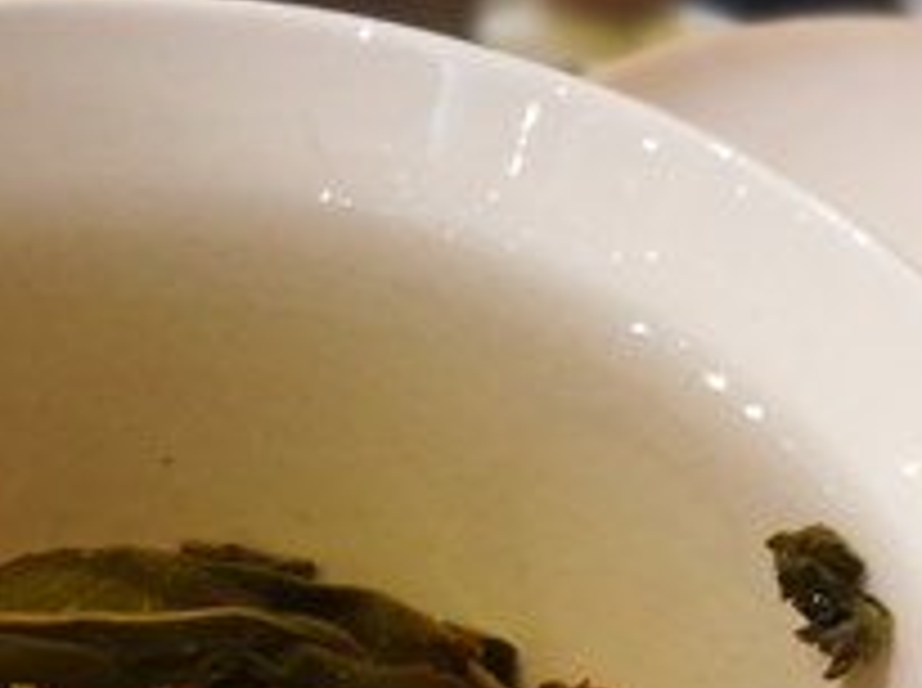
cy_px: 890
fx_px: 2526
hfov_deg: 20.4
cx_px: 175
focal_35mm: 95
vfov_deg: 14.8
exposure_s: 1/30
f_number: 4
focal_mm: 4.5
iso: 160
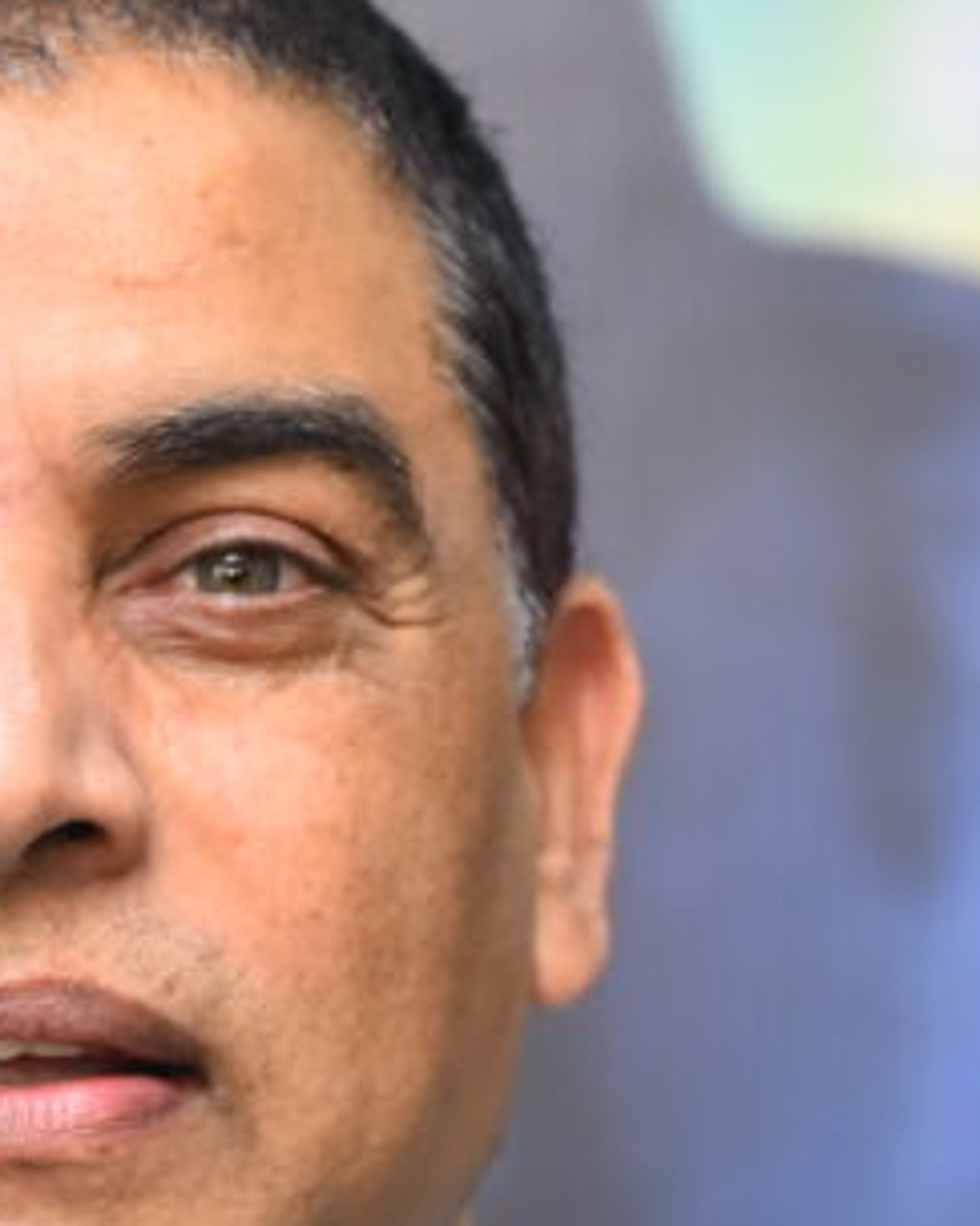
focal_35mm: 373
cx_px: 137
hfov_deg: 4.1
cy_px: 1678
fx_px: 13530
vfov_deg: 5.2
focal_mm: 105
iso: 1600
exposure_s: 1/160
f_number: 5
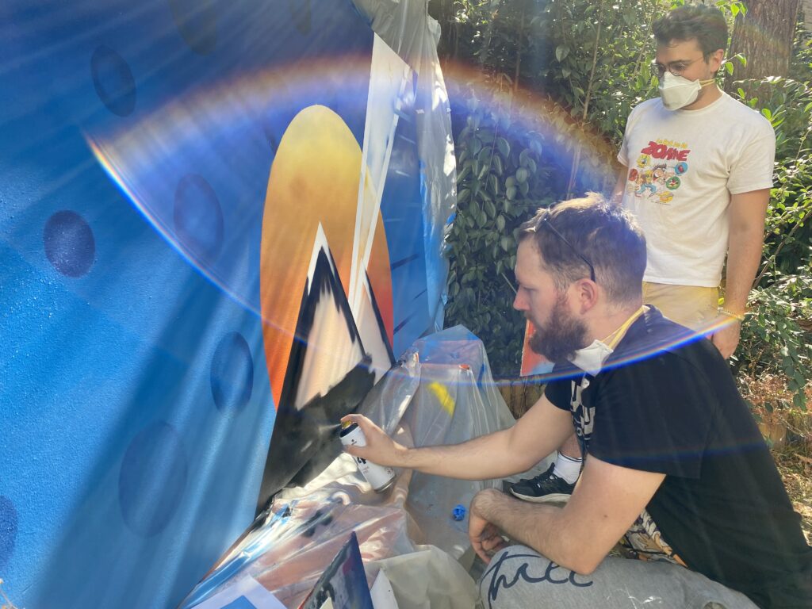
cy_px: 304
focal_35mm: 26
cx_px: 406
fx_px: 610
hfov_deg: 67.3
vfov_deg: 53.1
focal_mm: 4.25
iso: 32
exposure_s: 1/408
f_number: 1.8
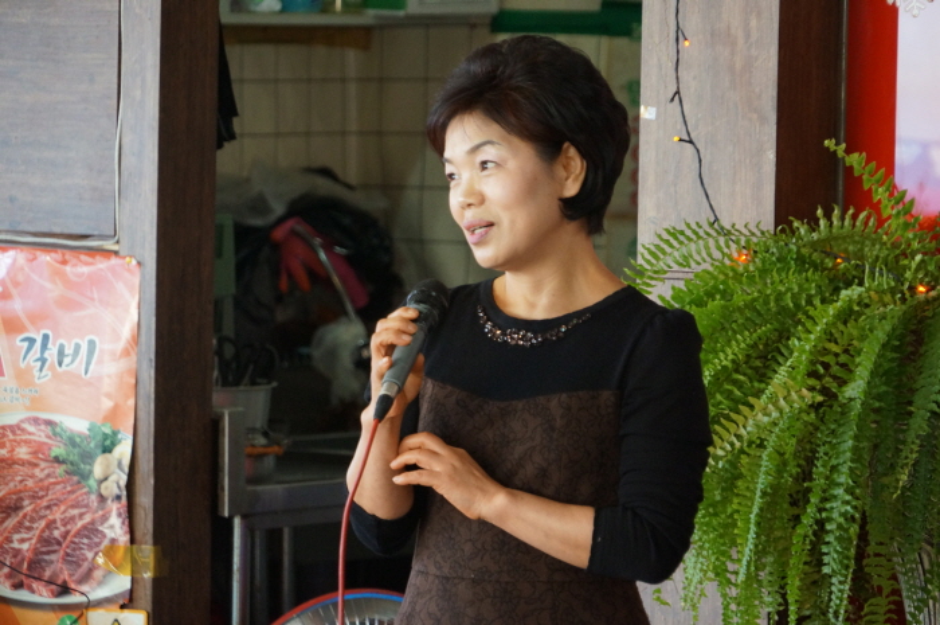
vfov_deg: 5.6
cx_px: 470
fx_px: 6338
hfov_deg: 8.5
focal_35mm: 243
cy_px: 312
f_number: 6.3
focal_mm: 162
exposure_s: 1/60
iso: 2000
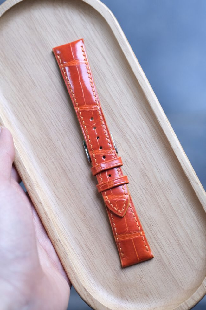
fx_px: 772
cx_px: 103
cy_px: 155
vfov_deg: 22.6
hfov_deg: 15.2
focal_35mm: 90
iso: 800
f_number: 4
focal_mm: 60
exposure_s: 1/100
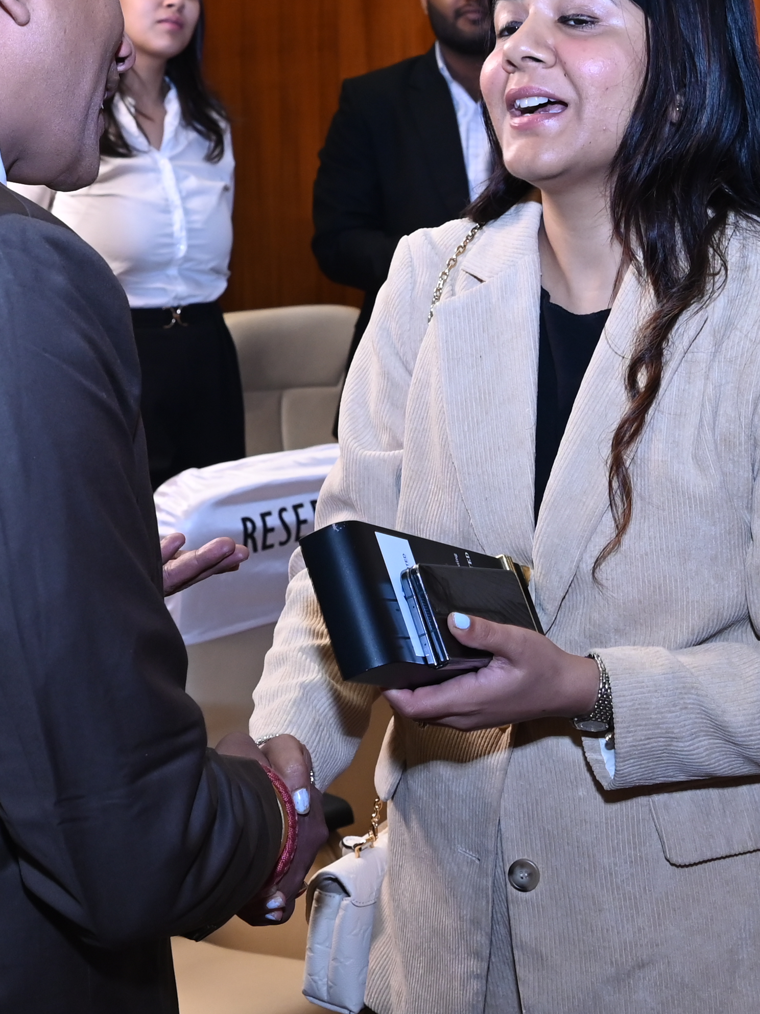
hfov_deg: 21.0
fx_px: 2049
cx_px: 287
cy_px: 330
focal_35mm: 70
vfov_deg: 27.6
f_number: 5.6
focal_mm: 24
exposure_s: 1/100
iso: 800
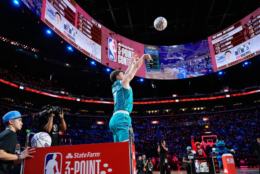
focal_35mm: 29
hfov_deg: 63.7
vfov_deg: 45.0
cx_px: 130
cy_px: 87
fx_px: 209
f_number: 4
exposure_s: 1/1600
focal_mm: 29
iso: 6400
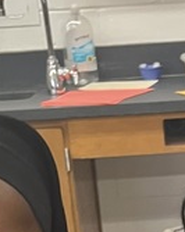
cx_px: 235
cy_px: 406
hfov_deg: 9.7
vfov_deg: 11.6
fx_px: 1071
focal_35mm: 156
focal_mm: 5.1
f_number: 1.6
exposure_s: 1/60
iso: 250
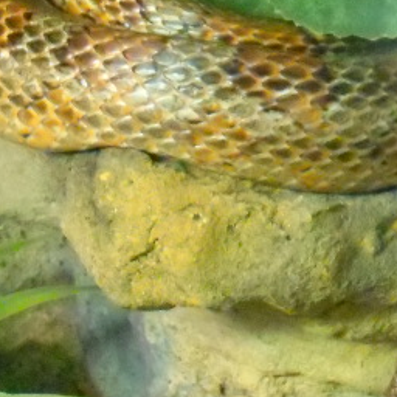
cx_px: 366
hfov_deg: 9.5
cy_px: 90
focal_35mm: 184
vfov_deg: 9.5
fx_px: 2387
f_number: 5
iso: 800
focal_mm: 9.3
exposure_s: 1/8
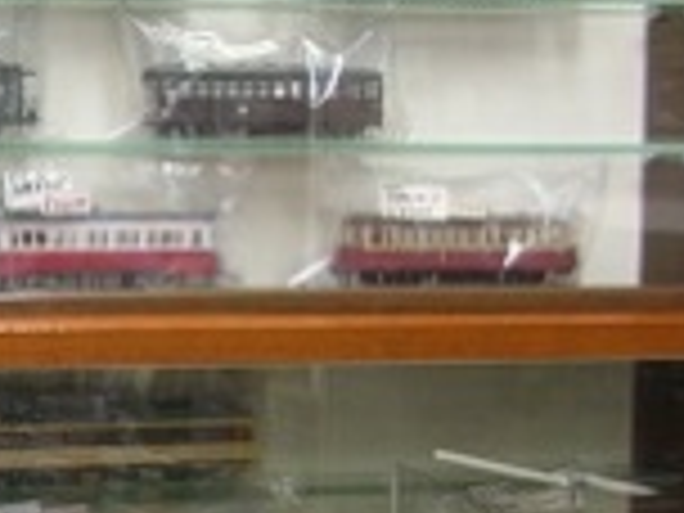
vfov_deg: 12.8
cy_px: 457
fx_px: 2272
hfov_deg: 16.1
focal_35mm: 115
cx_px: -243
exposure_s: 1/7.4
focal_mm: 5.8
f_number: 2.8
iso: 50
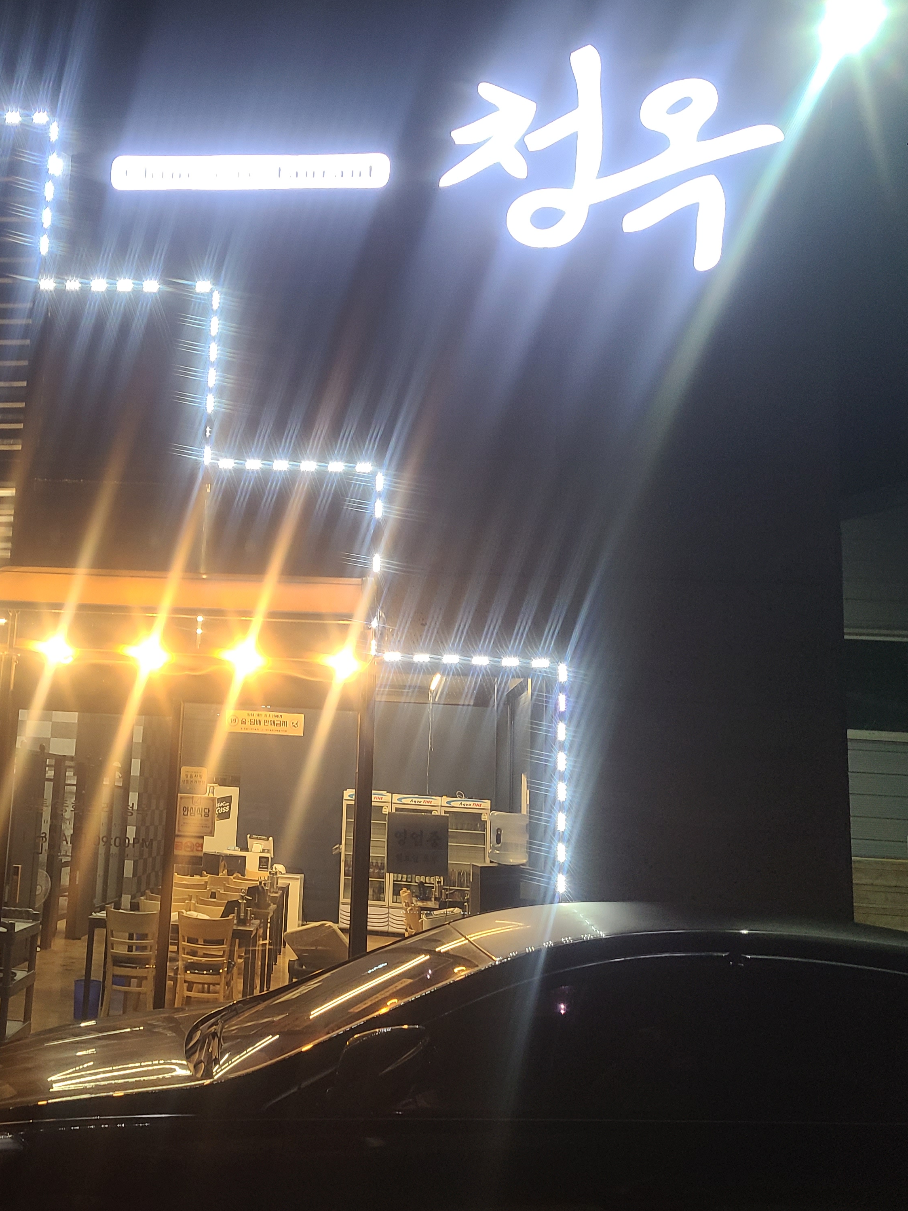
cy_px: 607
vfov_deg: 52.6
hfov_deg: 39.4
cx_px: 205
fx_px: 1224
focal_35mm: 35
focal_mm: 5.4
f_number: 1.8
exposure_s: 1/60
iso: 200
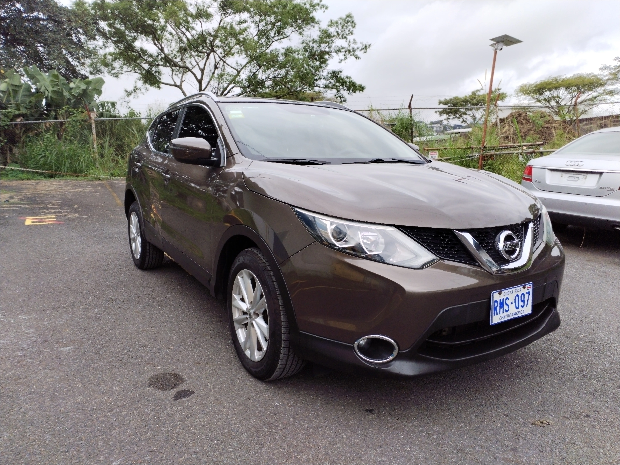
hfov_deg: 61.7
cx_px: 310
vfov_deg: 48.2
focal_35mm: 29
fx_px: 519
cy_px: 232
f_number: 1.8
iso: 100
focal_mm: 4.75
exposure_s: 1/775
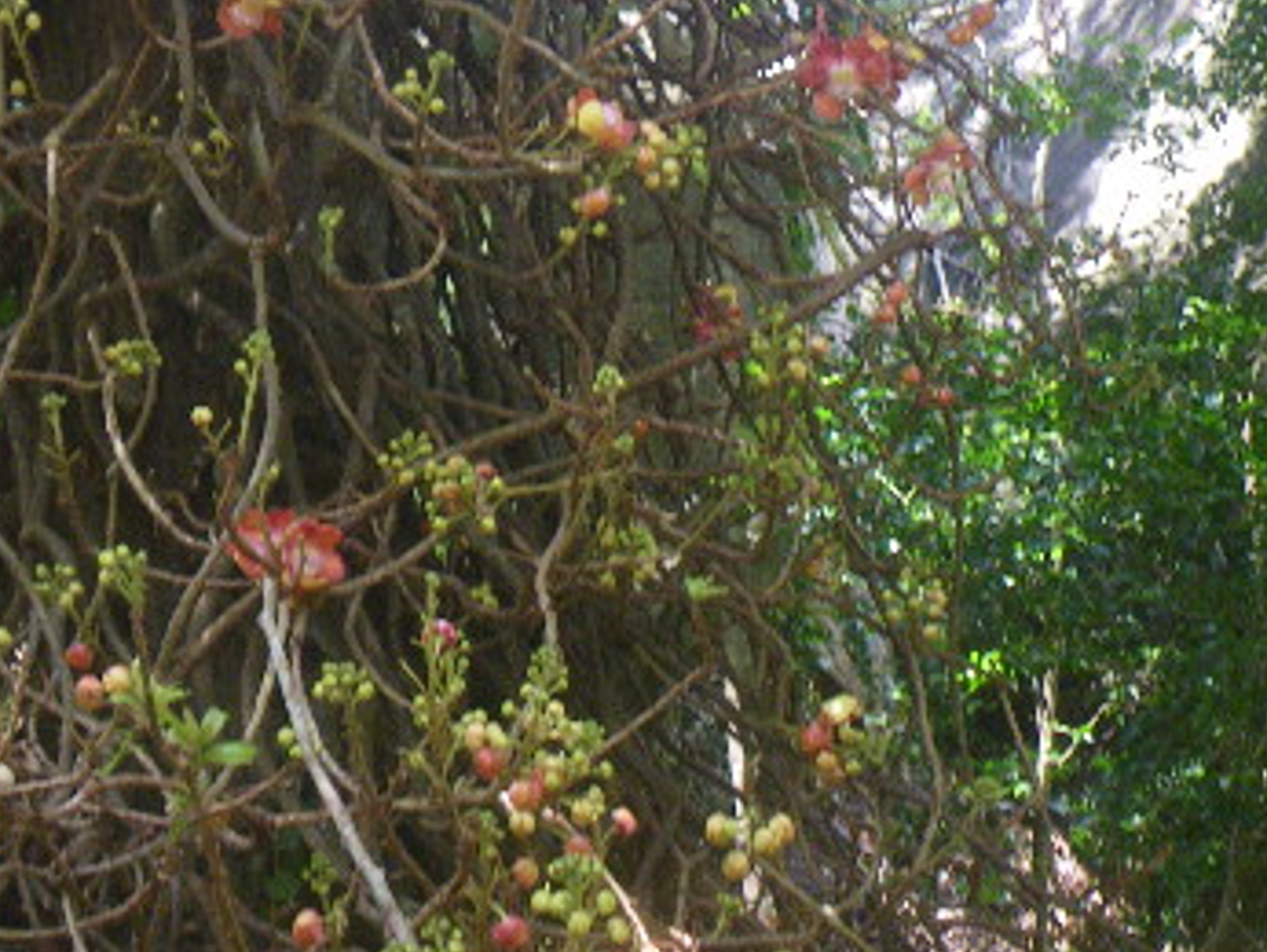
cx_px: 518
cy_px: 88
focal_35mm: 69
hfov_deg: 28.1
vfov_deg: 20.9
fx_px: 2527
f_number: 3.5
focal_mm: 5
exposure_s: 1/50
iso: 160
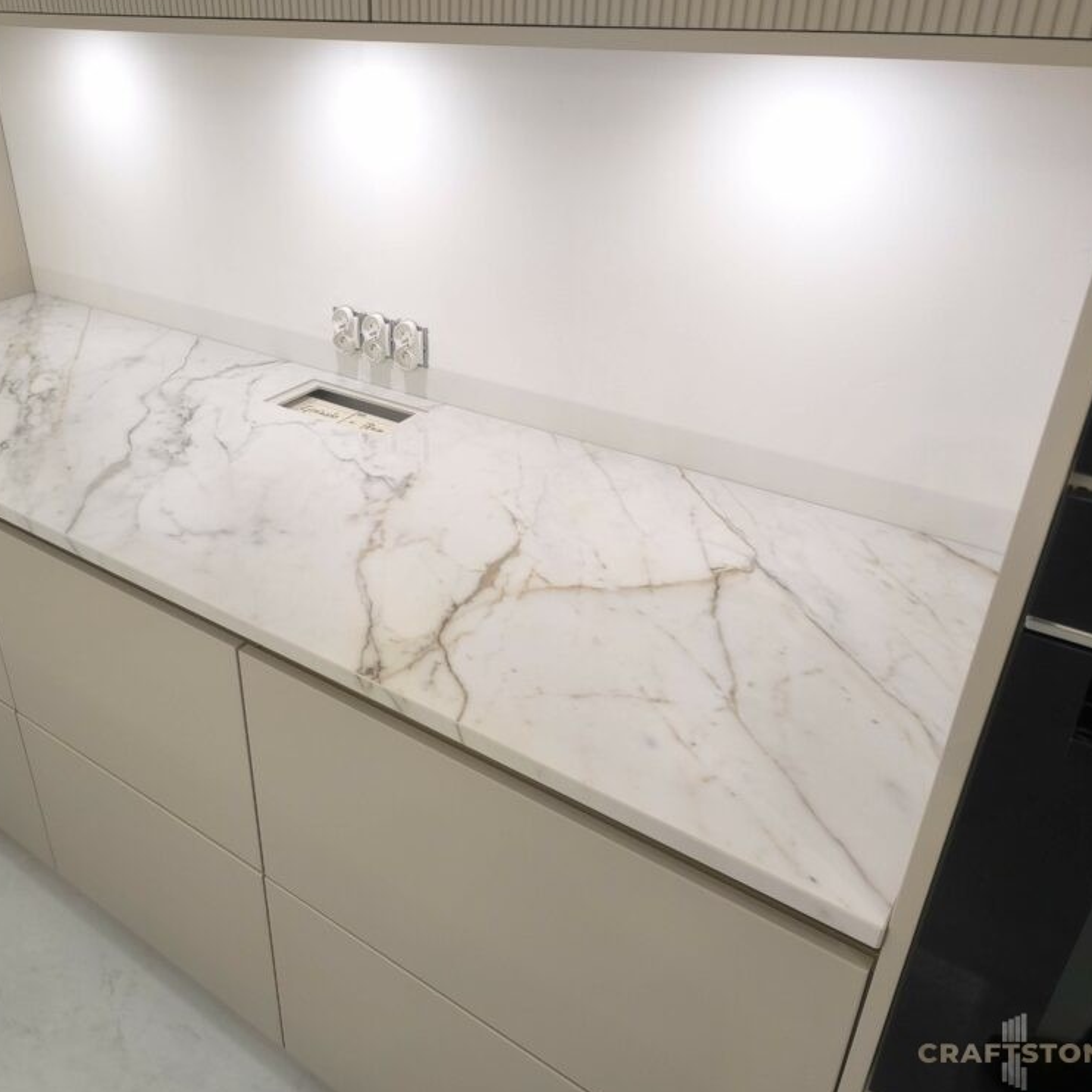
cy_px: 534
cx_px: 381
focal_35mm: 28
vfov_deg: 57.3
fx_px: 999
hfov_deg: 56.3
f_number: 1.65
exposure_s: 1/100
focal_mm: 6.14
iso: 640
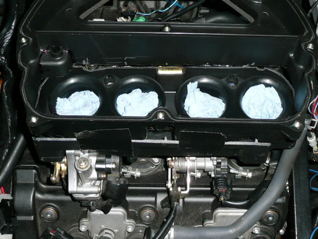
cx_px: 159
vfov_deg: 25.7
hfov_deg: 33.8
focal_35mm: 57
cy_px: 120
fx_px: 524
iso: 100
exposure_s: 1/30
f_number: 3.8
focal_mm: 6.2
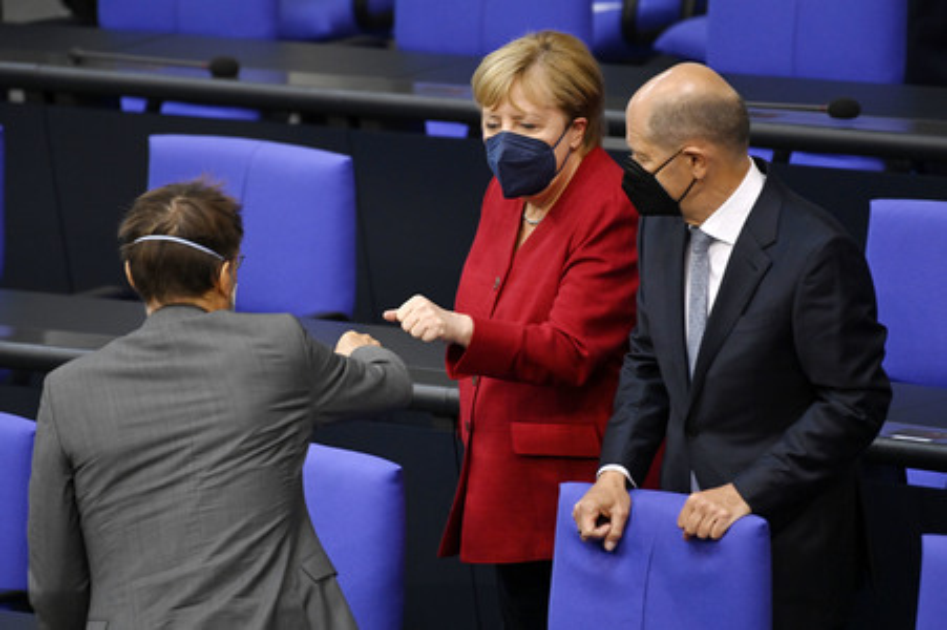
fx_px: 13143
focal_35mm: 500
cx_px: 474
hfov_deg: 4.1
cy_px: 315
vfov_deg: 2.7
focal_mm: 500
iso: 5000
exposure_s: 1/320
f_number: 5.6
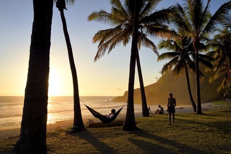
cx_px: 116
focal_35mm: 34
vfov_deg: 38.9
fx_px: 218
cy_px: 77
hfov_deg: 55.8
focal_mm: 34
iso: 200
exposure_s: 1/250
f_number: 13
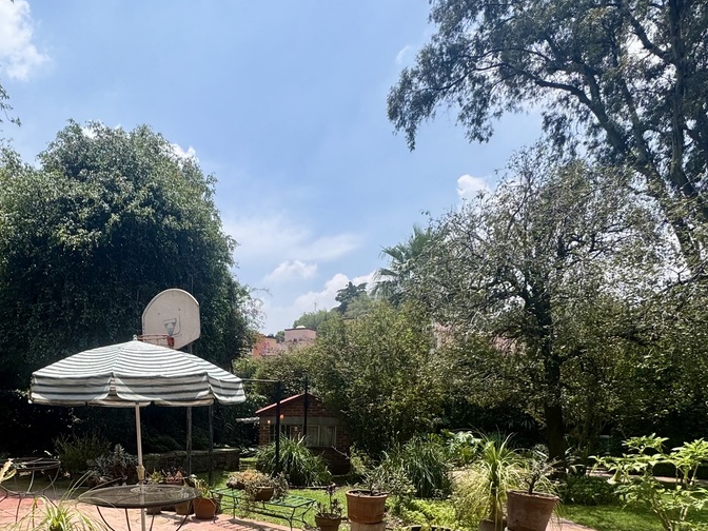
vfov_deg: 49.8
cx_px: 221
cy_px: 461
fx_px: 511
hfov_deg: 67.0
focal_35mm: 25
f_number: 2.2
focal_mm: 2.22
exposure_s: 1/1217
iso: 40
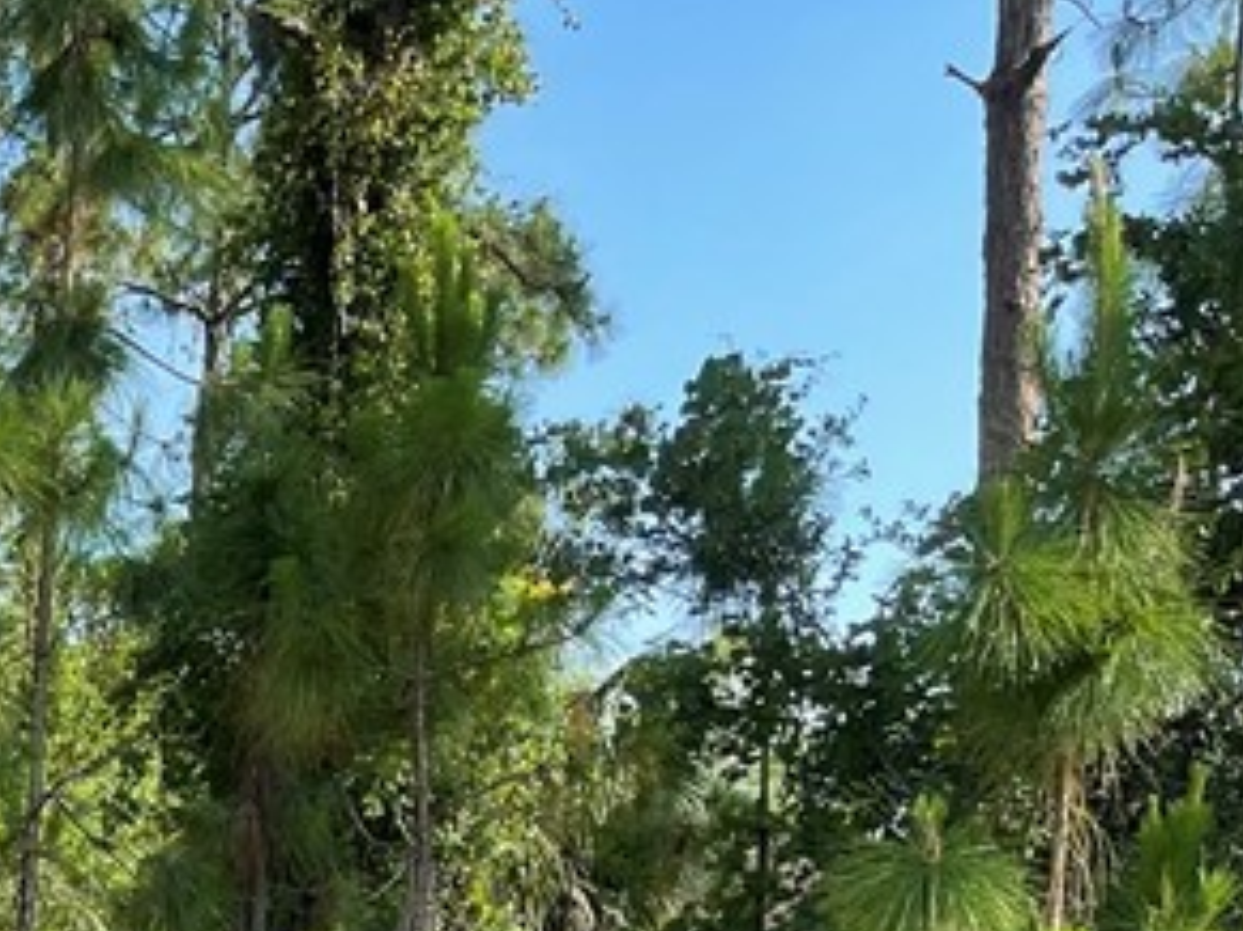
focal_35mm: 88
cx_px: -628
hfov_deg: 19.4
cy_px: 1473
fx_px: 3159
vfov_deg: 15.3
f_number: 1.6
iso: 32
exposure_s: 1/1188
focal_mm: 5.1
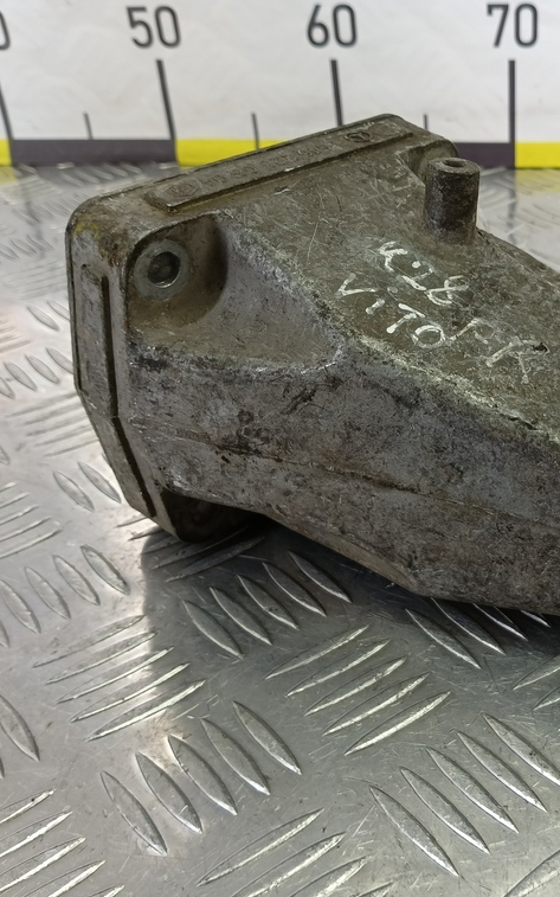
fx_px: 806
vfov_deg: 58.1
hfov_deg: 36.0
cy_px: 448
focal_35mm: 33
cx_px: 506
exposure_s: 1/50
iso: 109
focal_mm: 4.11
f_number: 1.6
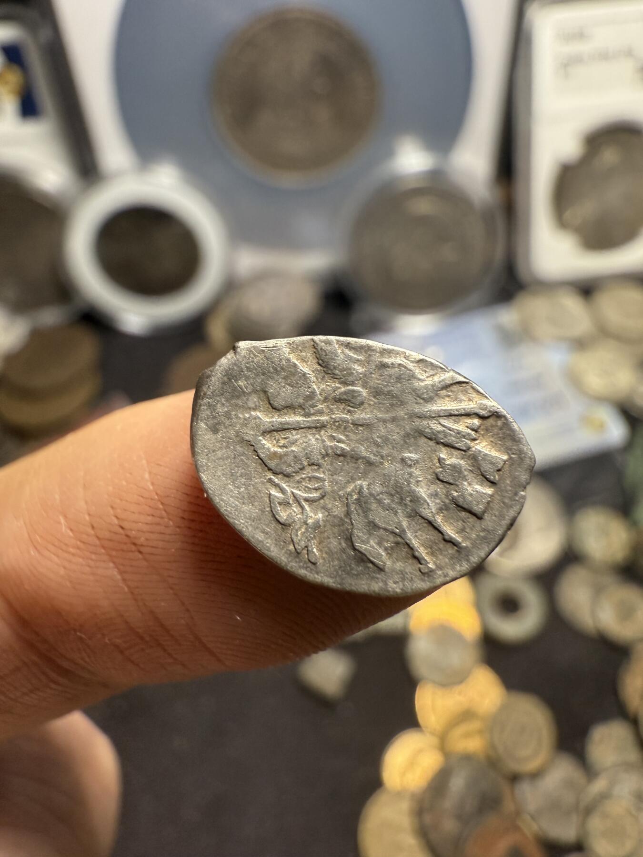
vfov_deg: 71.6
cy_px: 428
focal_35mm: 24
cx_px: 322
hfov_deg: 56.8
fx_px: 594
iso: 200
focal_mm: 2.22
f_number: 2.2
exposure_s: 1/99
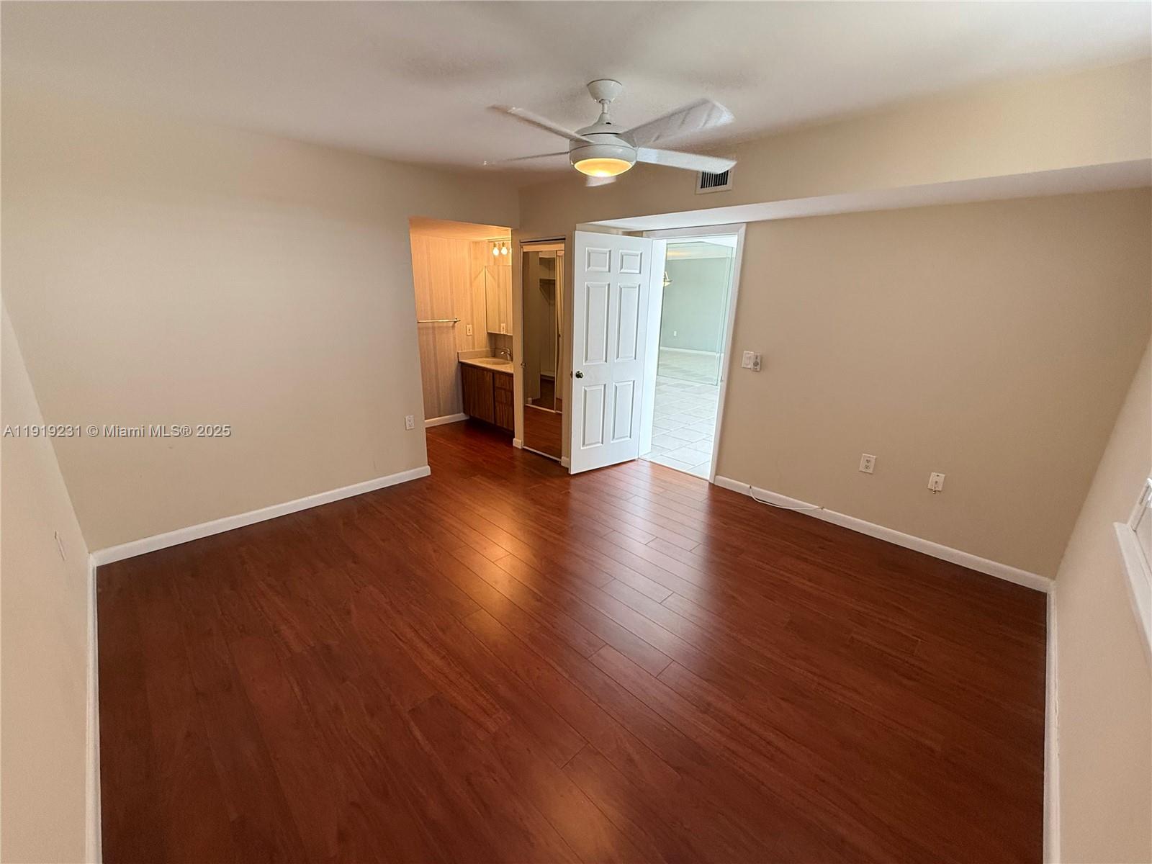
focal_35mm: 14
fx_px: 466
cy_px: 432
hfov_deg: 102.1
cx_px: 576
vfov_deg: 85.7
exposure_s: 1/120
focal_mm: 2.22
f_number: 2.2
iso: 250
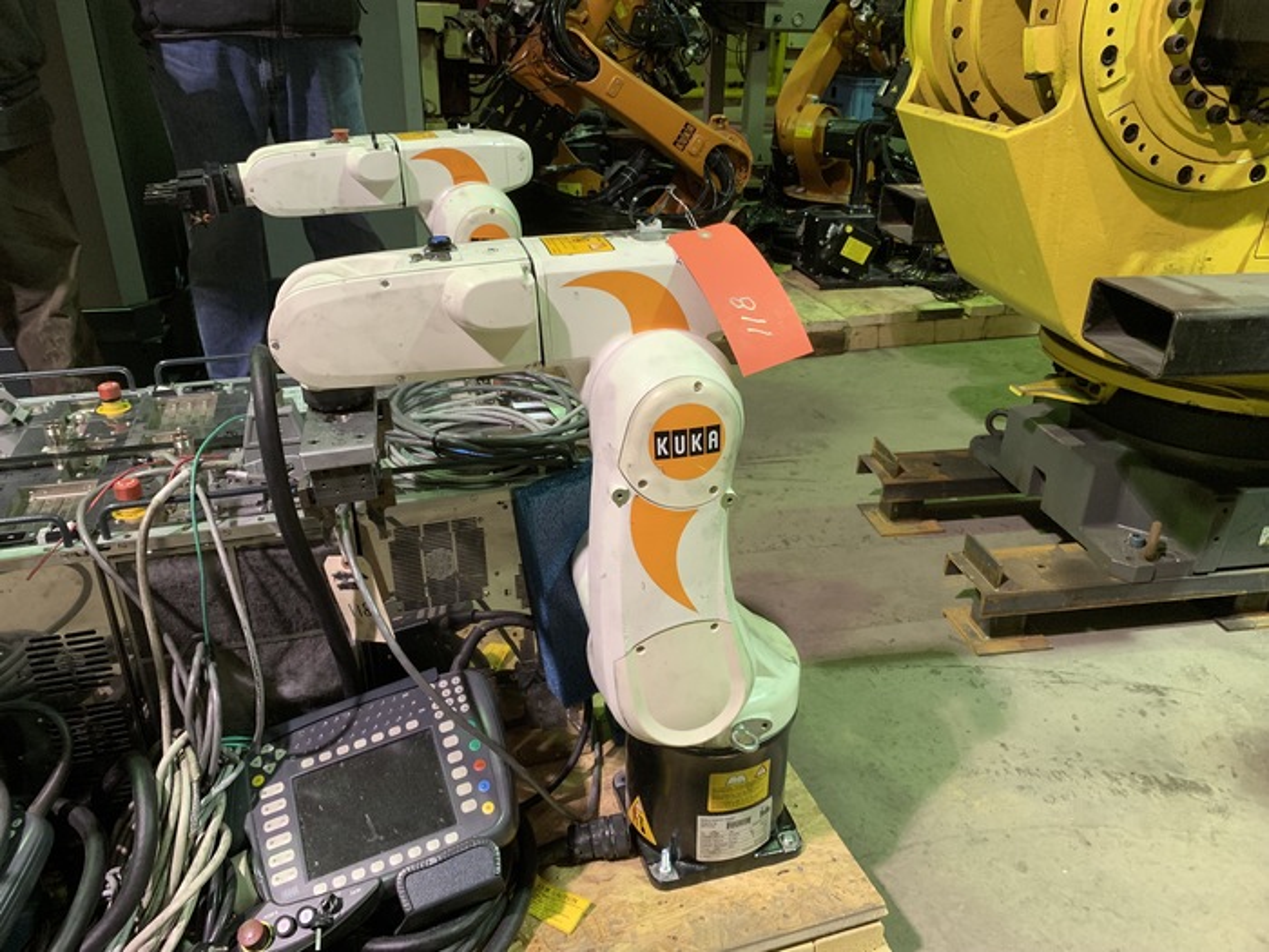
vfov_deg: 53.1
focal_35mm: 26
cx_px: 634
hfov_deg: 67.3
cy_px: 476
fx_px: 953
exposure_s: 1/60
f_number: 1.8
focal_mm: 4.25
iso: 320
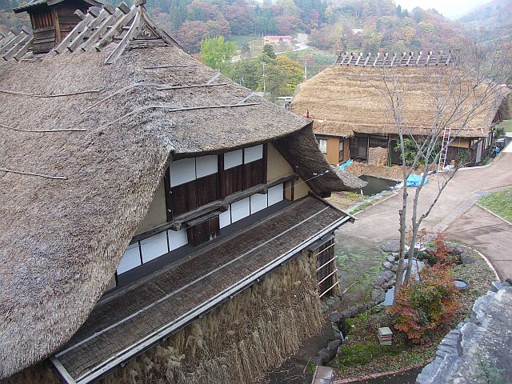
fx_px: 414
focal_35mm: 28
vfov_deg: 49.7
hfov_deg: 63.4
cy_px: 192
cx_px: 256
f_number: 2.8
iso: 100
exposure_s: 1/40
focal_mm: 7.2
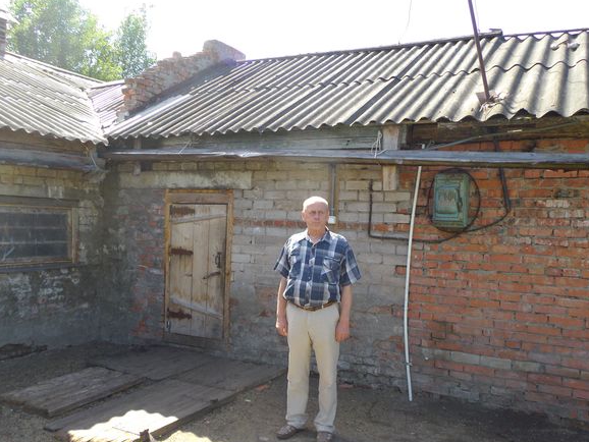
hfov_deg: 58.3
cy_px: 238
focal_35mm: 31
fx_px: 528
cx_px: 308
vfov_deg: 45.4
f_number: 3.1
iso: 100
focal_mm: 5
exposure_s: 1/250
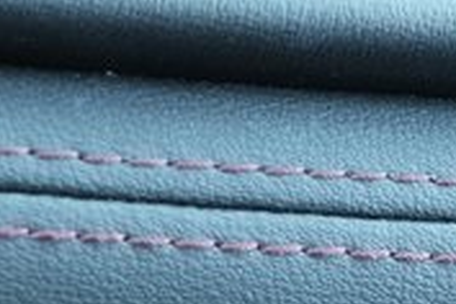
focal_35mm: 283
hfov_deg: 7.2
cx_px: -3
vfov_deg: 4.7
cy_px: 792
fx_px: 3584
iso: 1600
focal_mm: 32.9
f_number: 5
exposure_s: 1/40
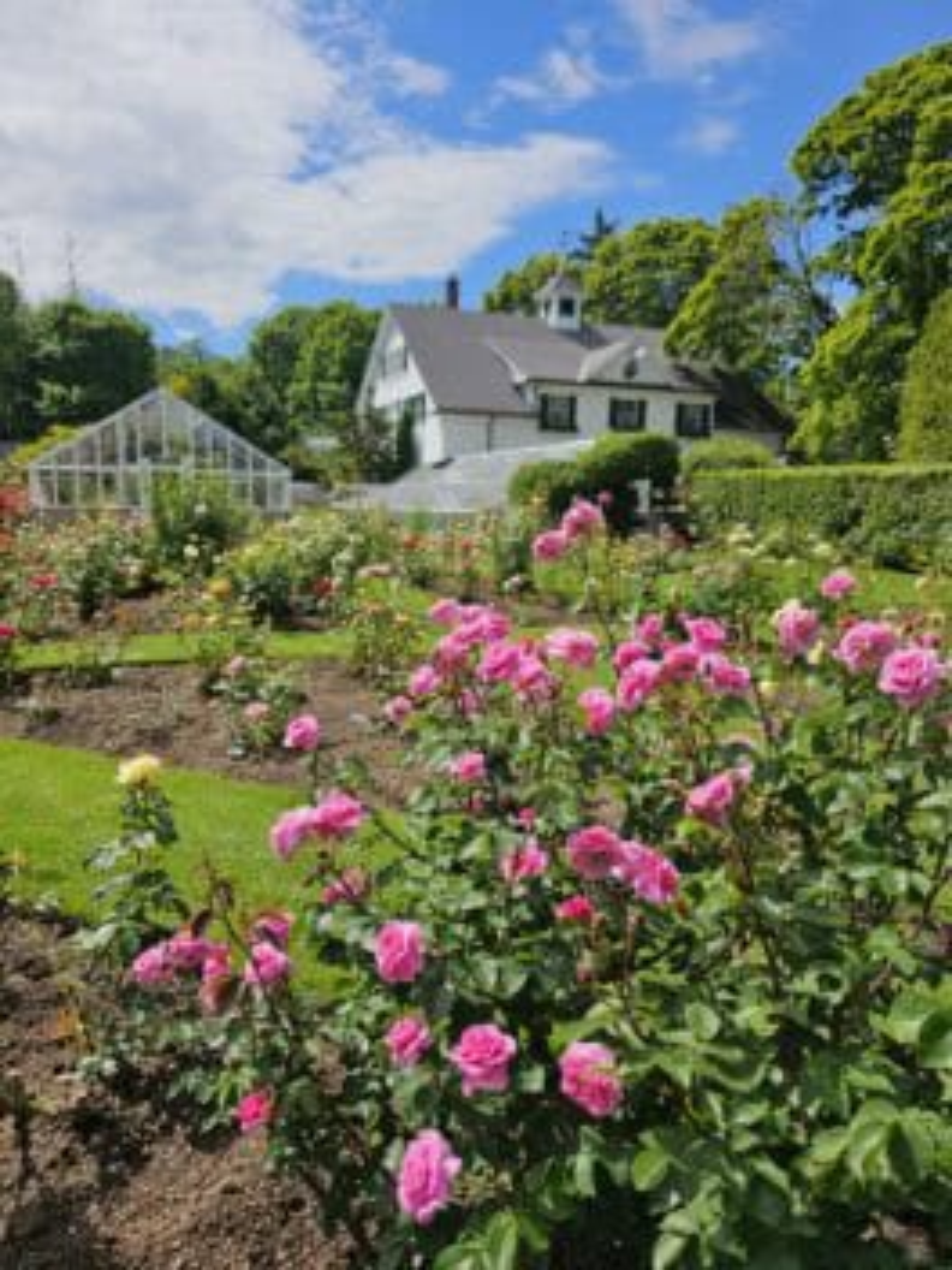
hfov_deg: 58.9
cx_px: 476
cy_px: 635
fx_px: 843
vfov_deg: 73.9
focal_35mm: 23
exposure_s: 1/994
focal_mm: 6.3
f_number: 1.7
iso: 10
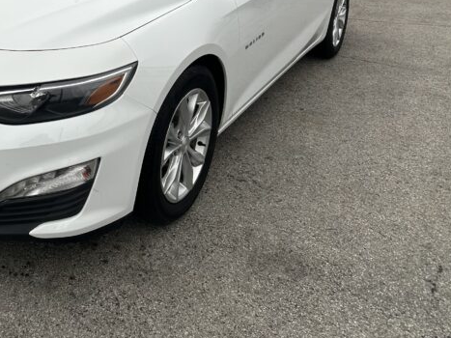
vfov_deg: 24.7
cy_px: 18
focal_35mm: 57
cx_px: 44
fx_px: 742
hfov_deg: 32.1
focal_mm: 5.7
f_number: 1.5
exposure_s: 1/611
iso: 50
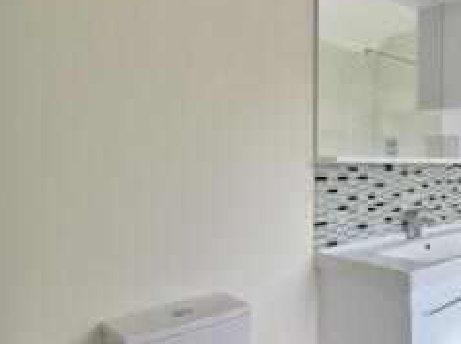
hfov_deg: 50.4
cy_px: 158
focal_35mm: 29
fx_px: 386
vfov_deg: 48.1
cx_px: 457
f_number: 3.5
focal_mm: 10
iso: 100
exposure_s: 1/800
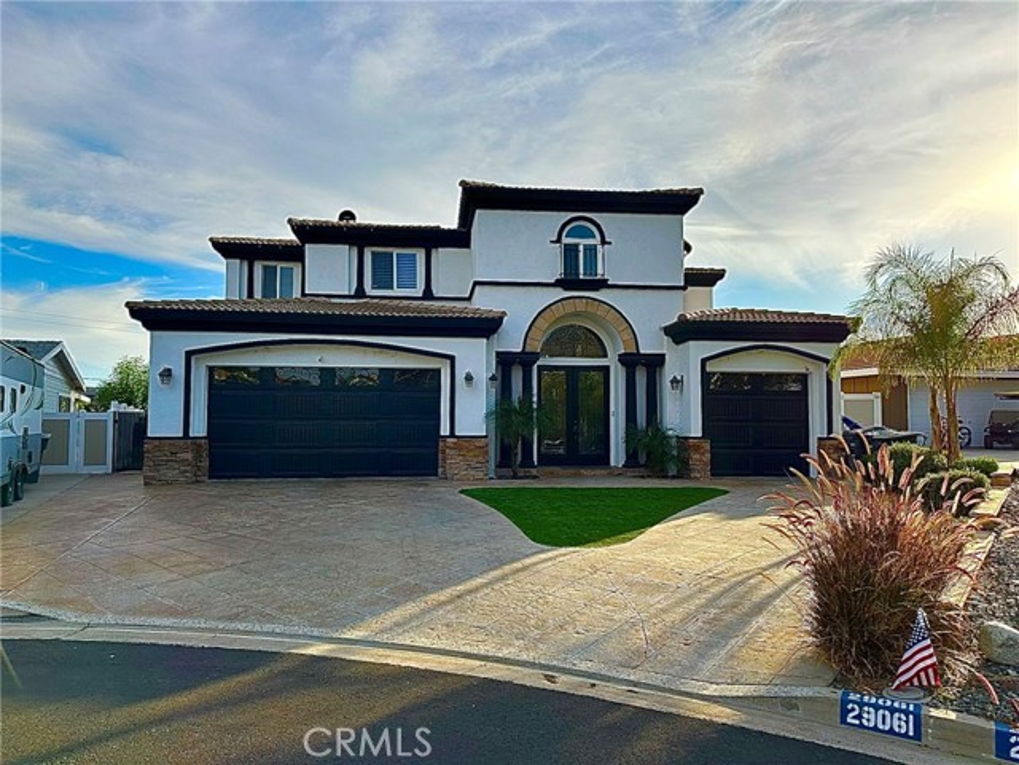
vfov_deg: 56.8
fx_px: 706
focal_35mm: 24
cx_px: 510
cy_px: 382
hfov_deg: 71.6
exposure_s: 1/5525
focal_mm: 6.86
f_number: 1.78
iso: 80
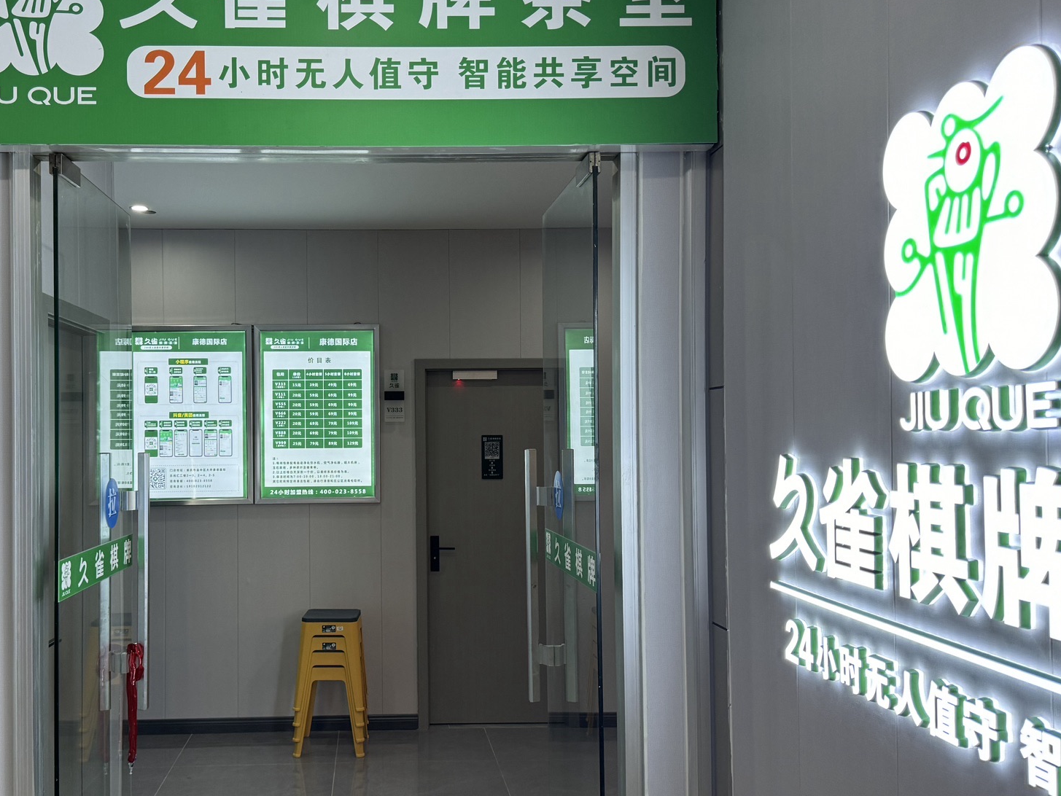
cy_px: 422
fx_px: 1012
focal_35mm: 33
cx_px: 400
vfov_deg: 42.9
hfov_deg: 54.7
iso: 125
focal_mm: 6.86
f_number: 1.78
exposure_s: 1/121
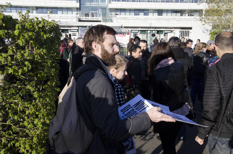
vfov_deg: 34.1
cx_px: 116
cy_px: 77
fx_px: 252
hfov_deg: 49.6
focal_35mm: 39
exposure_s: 1/640
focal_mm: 26
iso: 1250
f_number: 13
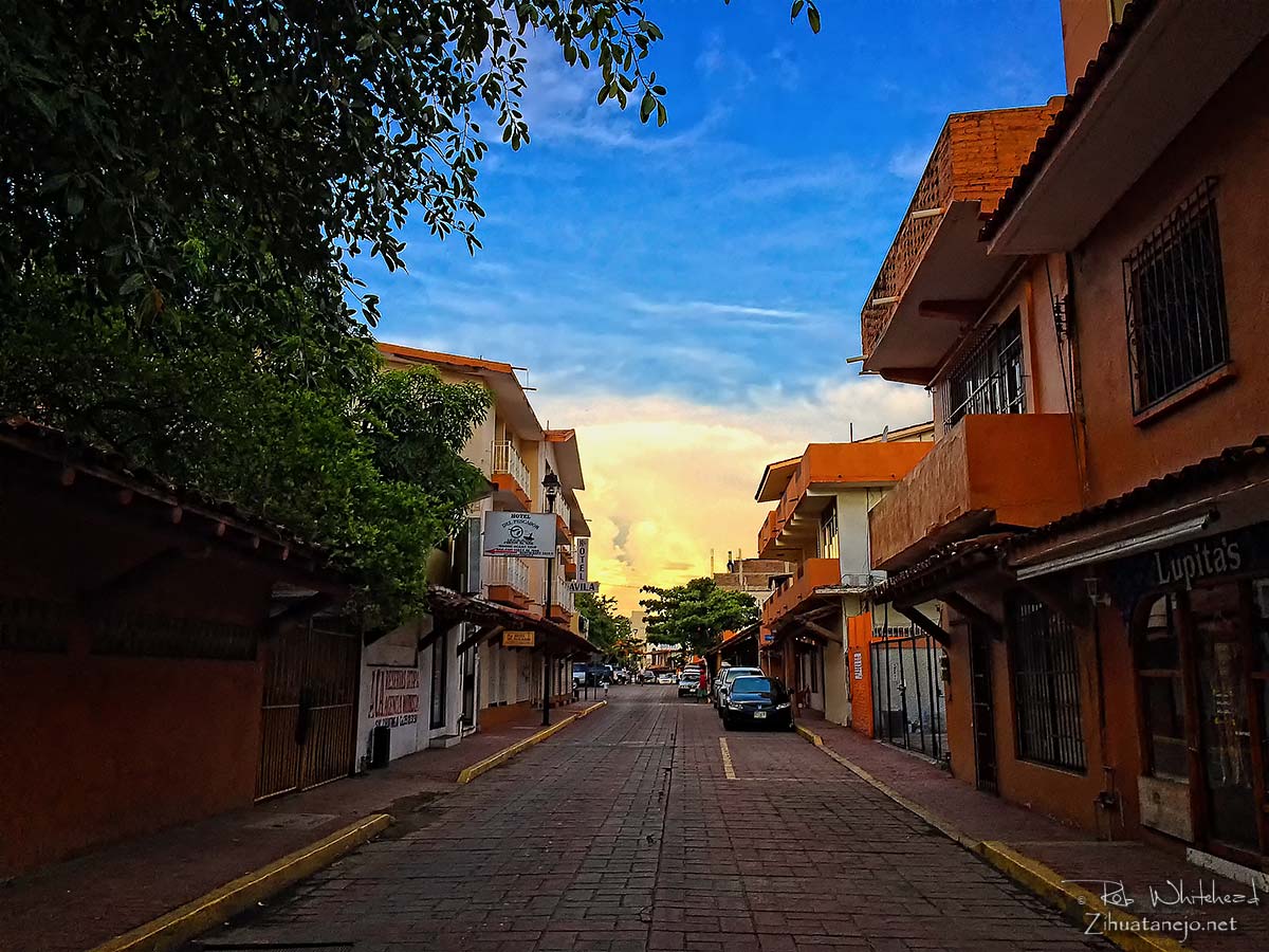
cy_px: 476
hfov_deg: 61.7
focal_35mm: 29
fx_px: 1063
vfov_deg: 48.2
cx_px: 634
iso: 32
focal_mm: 4.15
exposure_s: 1/540
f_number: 2.2
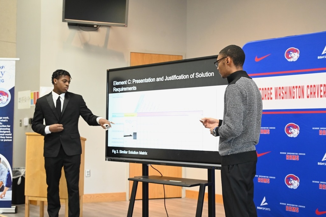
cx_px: 163
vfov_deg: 29.8
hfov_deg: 43.6
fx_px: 407
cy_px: 108
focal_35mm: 45
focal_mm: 45
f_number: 4
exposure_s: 1/200
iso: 4000
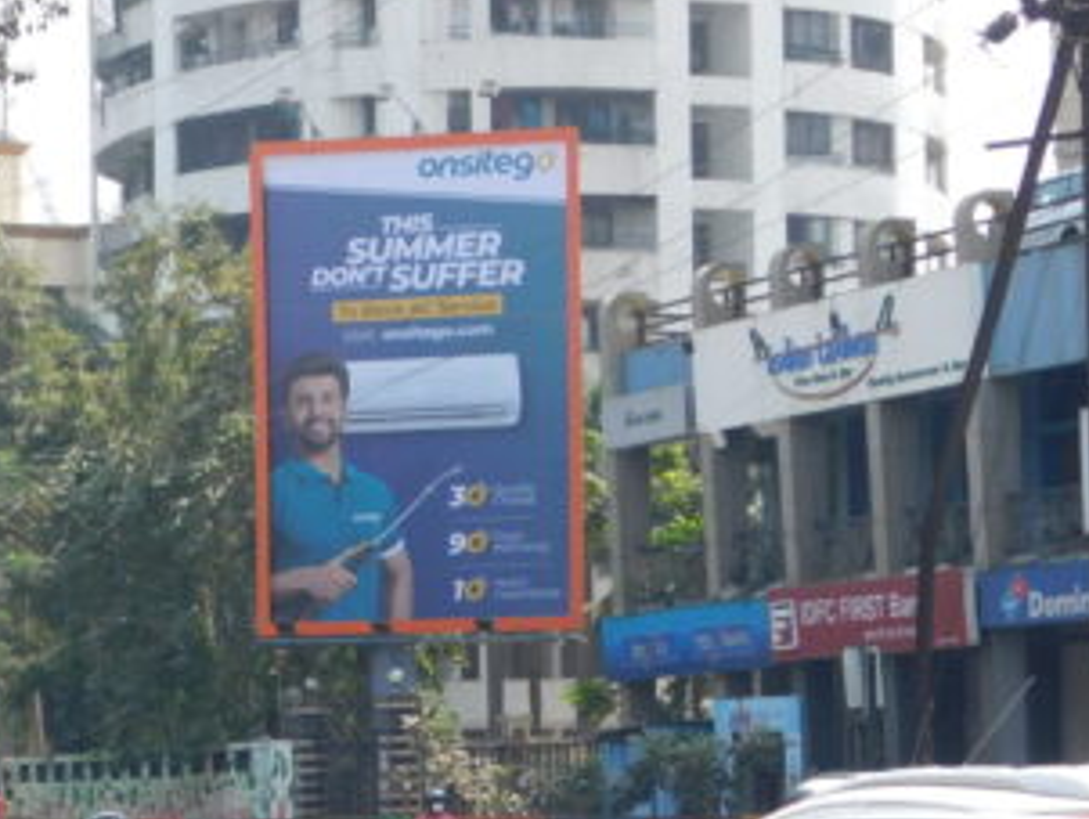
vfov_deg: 11.3
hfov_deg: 15.0
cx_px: 400
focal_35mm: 131
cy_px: 678
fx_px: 4124
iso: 125
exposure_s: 1/320
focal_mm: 11.7
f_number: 4.2
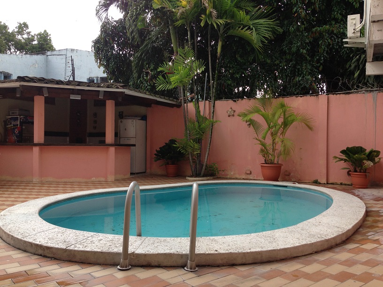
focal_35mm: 33
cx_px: 192
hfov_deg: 55.4
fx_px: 365
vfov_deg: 42.9
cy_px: 144
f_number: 2.4
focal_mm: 4.13
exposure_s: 1/194
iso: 50
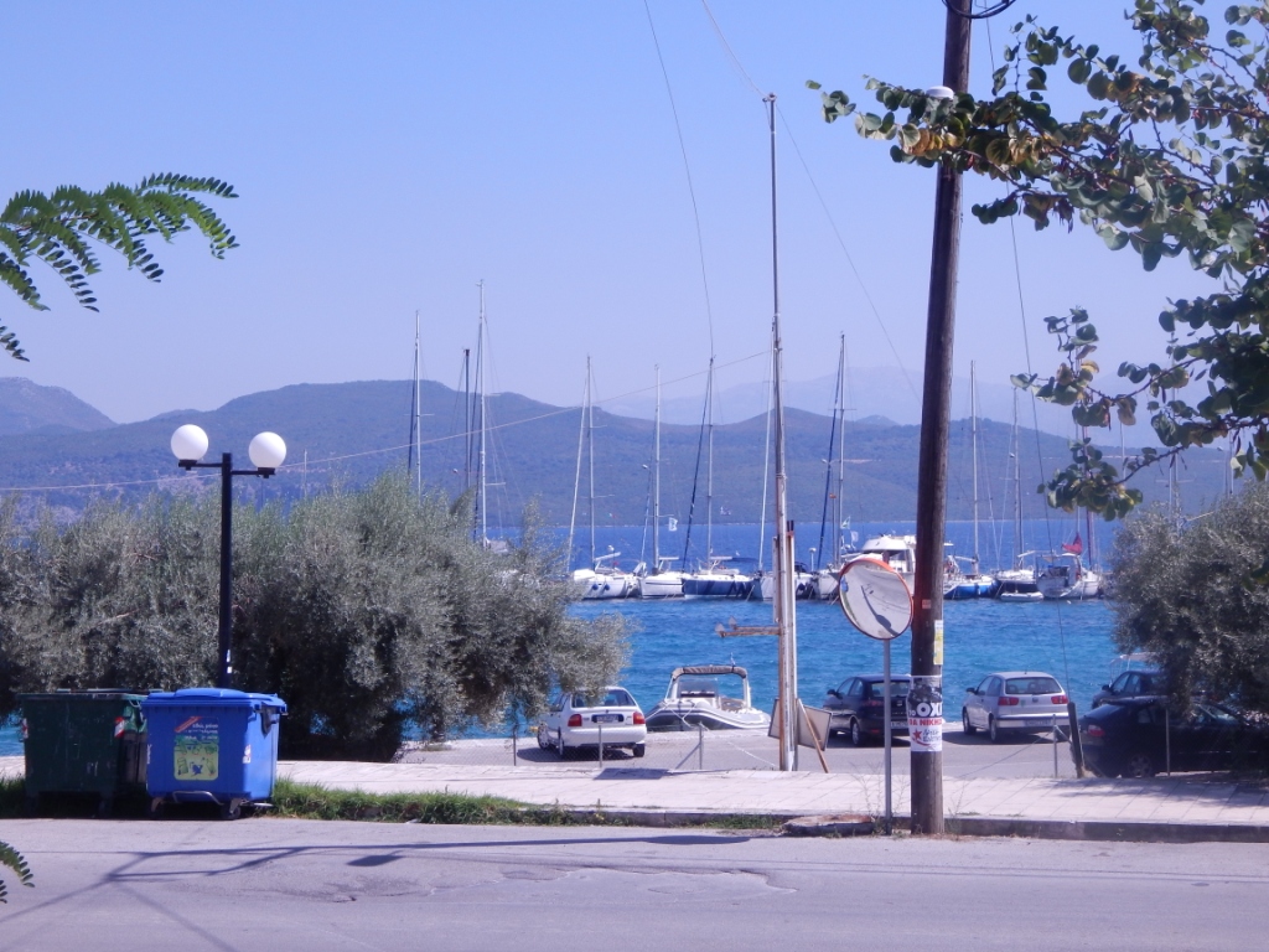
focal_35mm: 69
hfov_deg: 28.2
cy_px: 476
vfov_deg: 21.3
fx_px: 2529
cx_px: 634
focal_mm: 12.3
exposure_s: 1/1500
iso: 125
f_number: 4.1
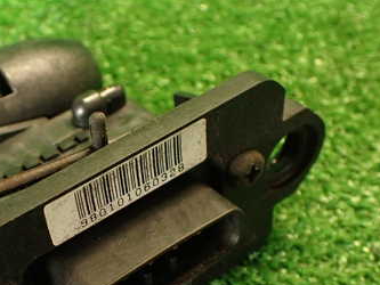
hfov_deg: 34.3
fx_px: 593
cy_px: 219
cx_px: 68
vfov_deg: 26.6
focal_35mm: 54
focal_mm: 5.4
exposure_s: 1/30
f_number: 2.3
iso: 640
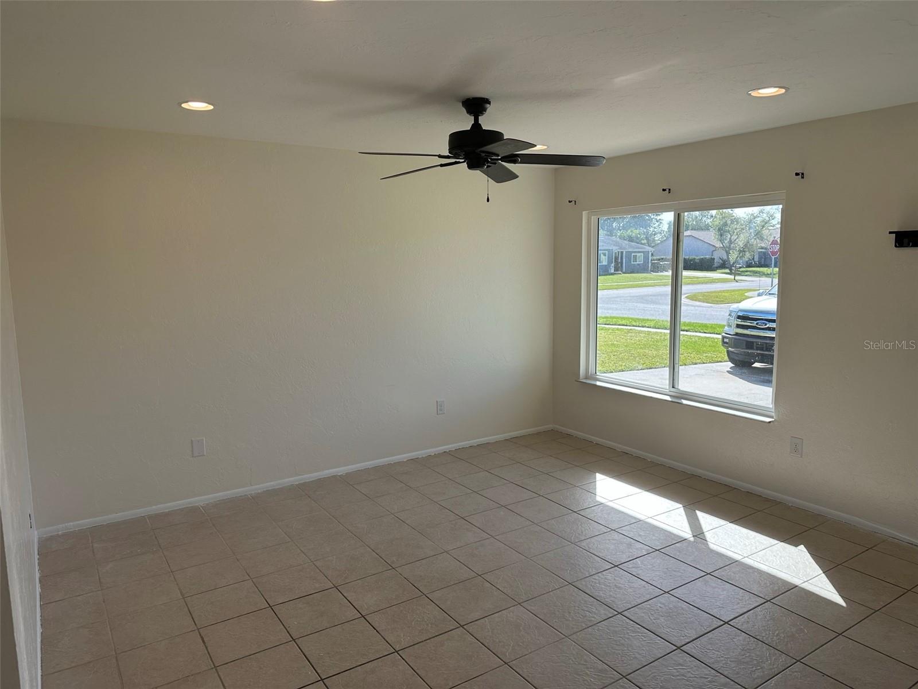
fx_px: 636
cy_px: 344
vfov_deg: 56.8
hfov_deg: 71.6
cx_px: 459
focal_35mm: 24
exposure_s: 1/745
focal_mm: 6.86
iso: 80
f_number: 1.78
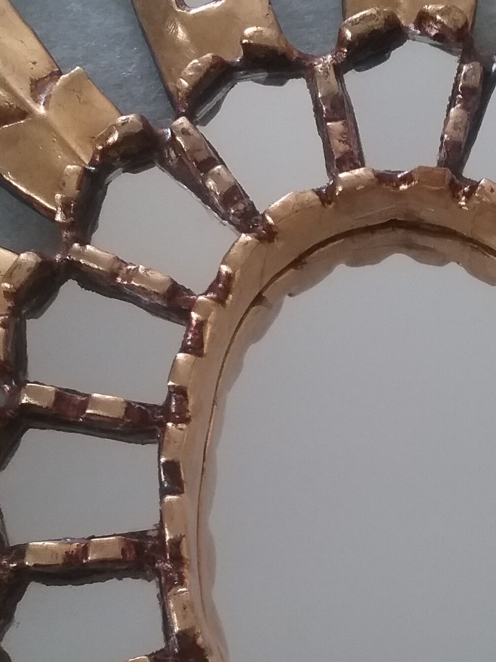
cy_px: 473
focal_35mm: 60
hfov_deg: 24.0
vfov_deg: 31.8
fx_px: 1146
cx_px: 401
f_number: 2.2
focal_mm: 3.3
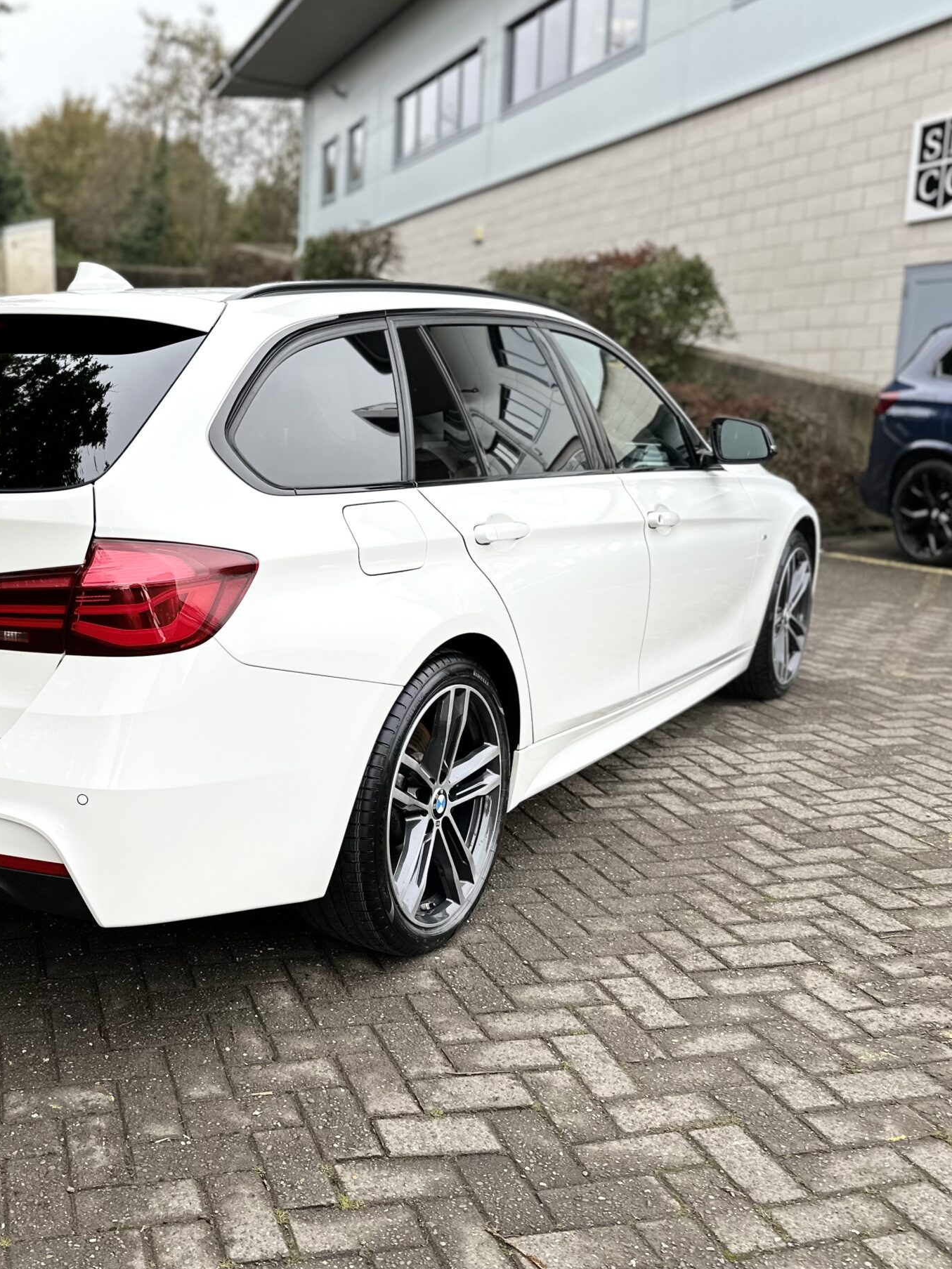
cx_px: 188
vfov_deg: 54.0
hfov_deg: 40.1
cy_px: 628
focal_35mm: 34
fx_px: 1247
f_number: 1.78
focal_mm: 6.86
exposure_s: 1/260
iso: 80
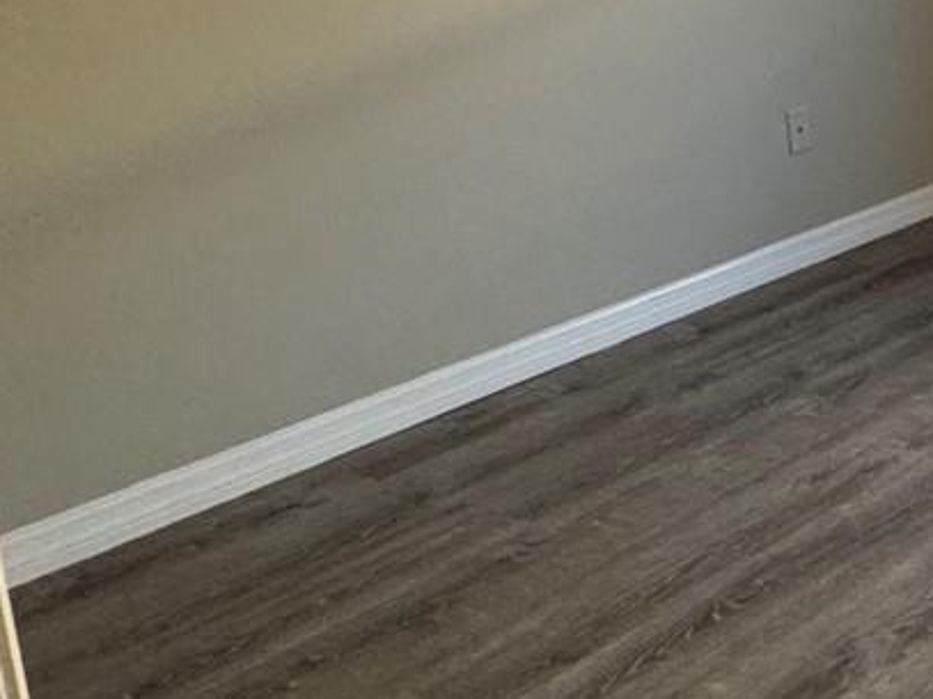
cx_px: 1460
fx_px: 1482
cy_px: -7
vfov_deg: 25.2
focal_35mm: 55
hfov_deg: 25.0
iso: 250
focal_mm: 2.22
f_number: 2.2
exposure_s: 1/120
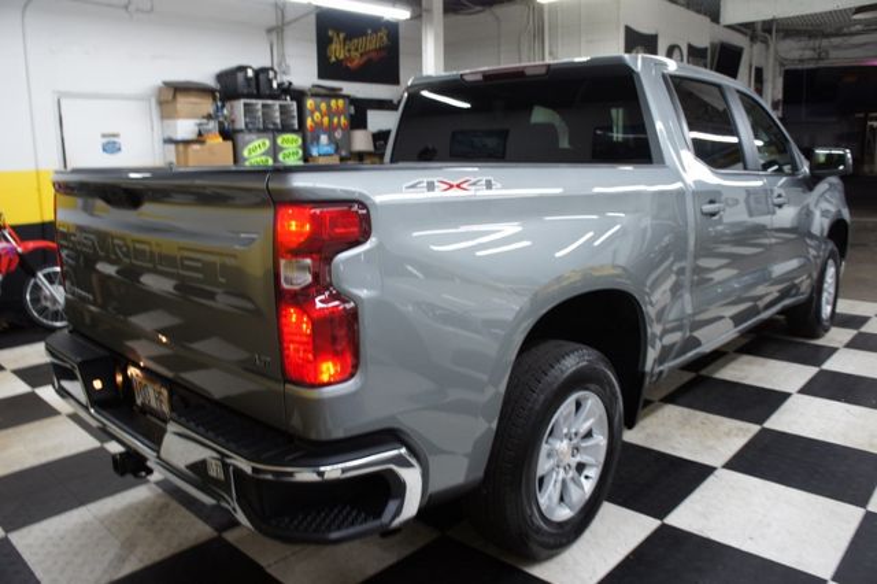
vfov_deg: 47.9
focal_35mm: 27
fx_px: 657
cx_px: 438
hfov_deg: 67.4
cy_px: 292
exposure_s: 1/30
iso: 320
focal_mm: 18
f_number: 3.5
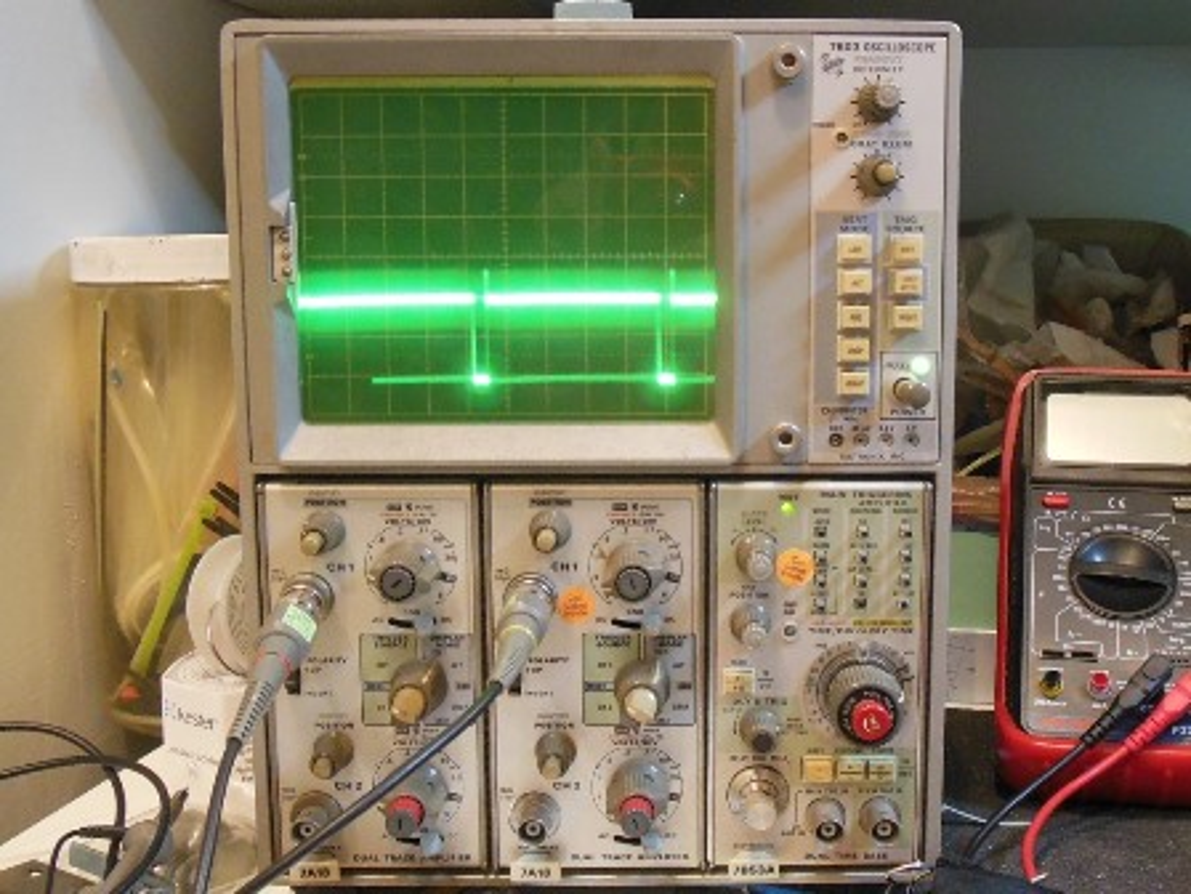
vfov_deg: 54.9
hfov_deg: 69.4
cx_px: 596
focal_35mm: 25
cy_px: 447
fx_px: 860
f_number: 3.2
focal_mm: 4.5
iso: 400
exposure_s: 1/13
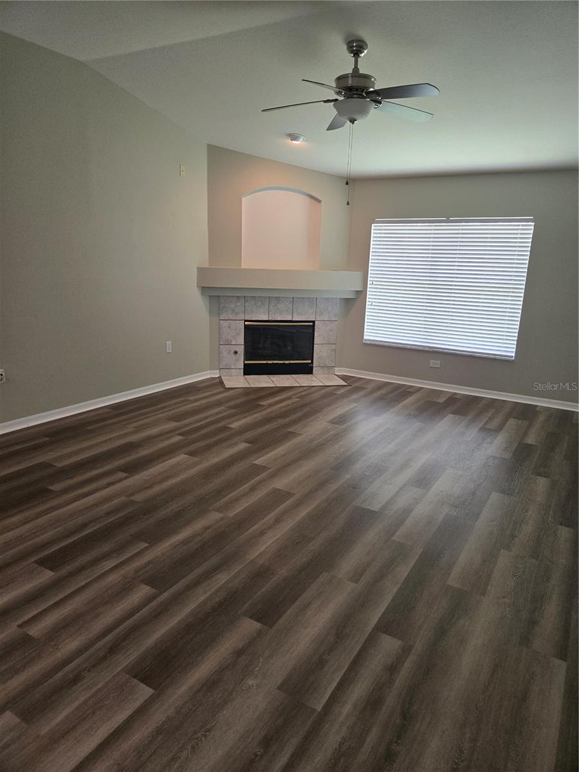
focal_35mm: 23
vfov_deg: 73.9
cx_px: 290
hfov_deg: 58.9
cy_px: 386
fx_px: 513
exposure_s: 1/120
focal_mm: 5.4
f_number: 1.8
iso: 200
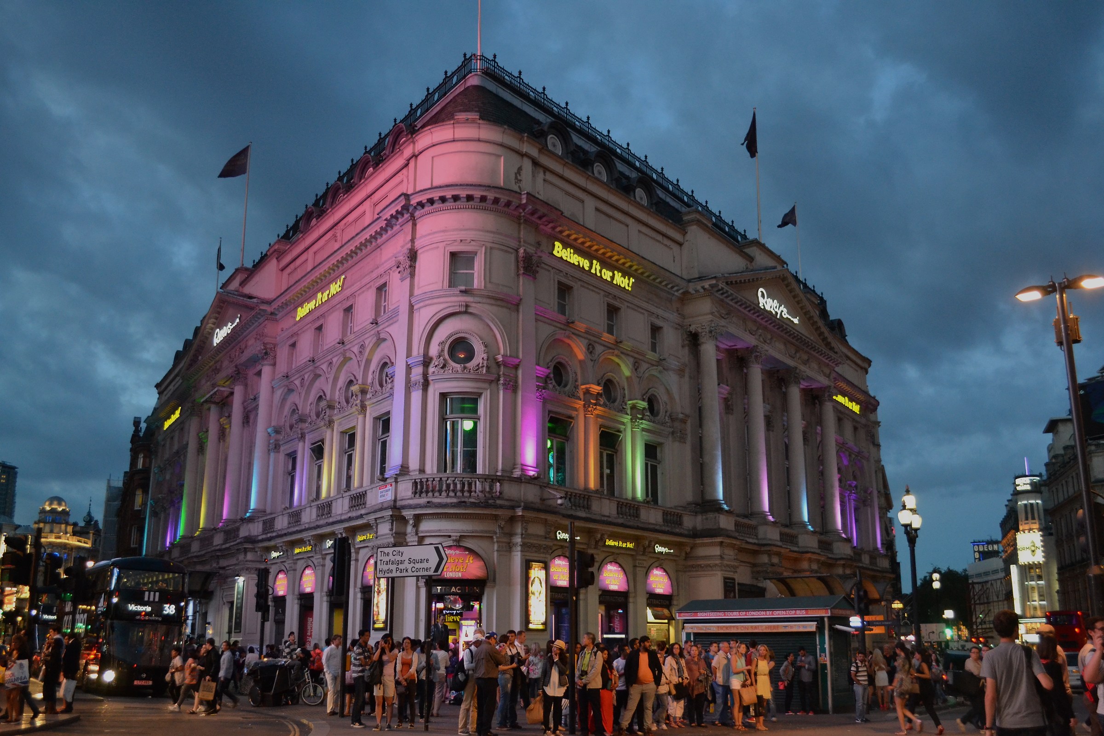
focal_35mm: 33
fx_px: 1012
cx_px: 552
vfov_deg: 40.0
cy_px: 368
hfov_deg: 57.2
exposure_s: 1/60
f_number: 3.8
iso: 2000
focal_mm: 22
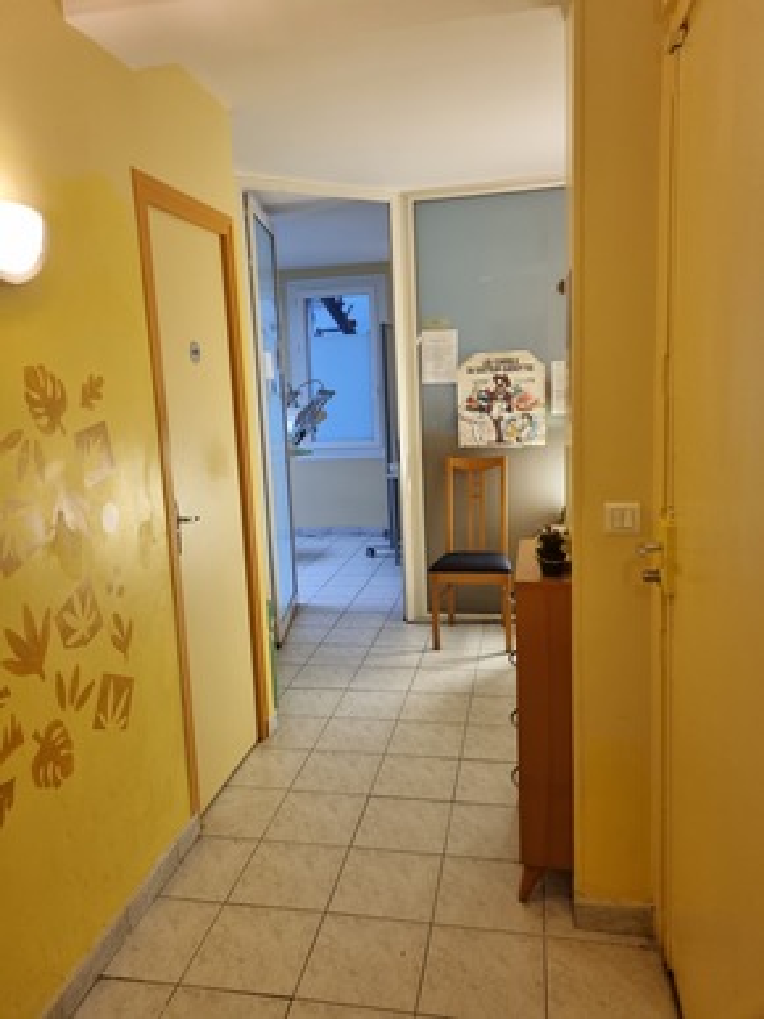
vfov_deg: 67.3
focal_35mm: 26
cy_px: 510
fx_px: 766
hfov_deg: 53.0
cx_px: 382
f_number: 1.8
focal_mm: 5.4
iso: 250
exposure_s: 1/100
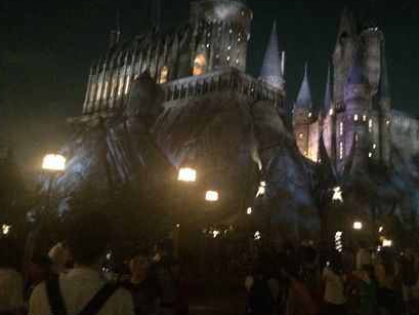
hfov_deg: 42.6
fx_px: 533
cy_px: 101
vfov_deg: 32.6
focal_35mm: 44
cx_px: 266
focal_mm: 4.12
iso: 2500
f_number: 2.2
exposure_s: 1/15
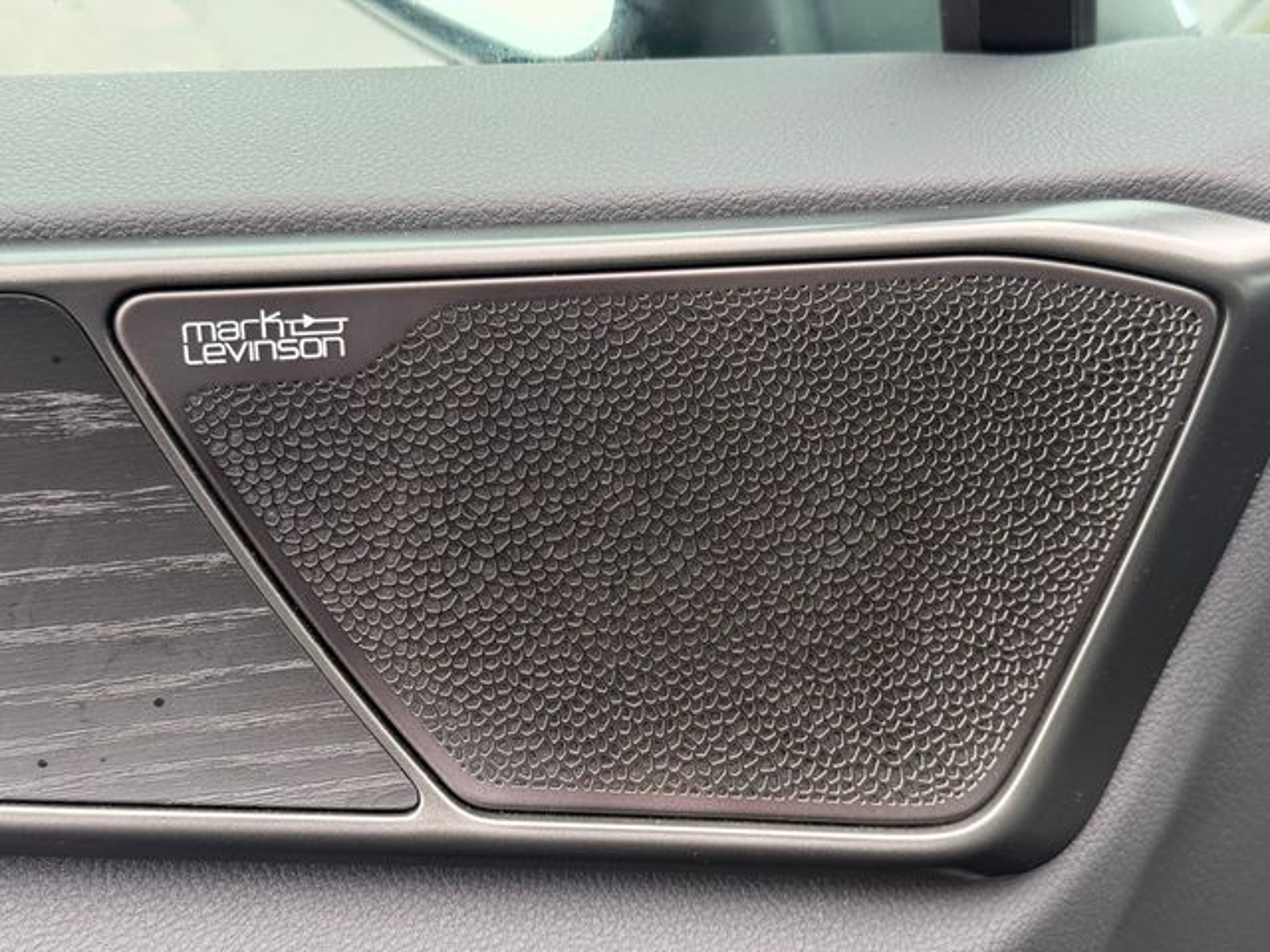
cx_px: 635
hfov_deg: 39.7
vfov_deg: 30.3
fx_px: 1761
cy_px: 476
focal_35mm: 48
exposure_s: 1/257
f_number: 1.78
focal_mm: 6.76
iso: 64
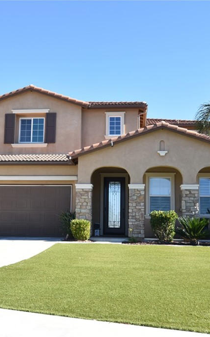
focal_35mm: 46
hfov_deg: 27.9
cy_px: 168
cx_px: 86
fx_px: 422
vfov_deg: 43.5
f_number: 7.1
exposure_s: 1/200
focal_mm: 20
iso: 100
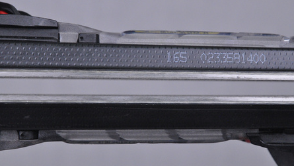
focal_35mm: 167
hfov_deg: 12.9
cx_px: 147
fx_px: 1299
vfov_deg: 7.3
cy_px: 85
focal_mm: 105
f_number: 11
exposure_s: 1/125
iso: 3200
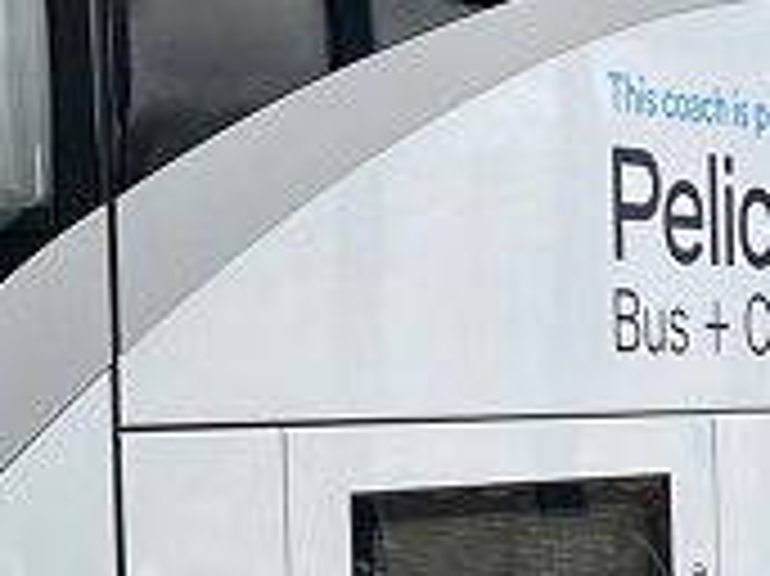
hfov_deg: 14.2
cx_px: 95
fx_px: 3068
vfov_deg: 10.7
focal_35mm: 138
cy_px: 380
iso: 32
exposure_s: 1/458
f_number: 1.8
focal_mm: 4.25
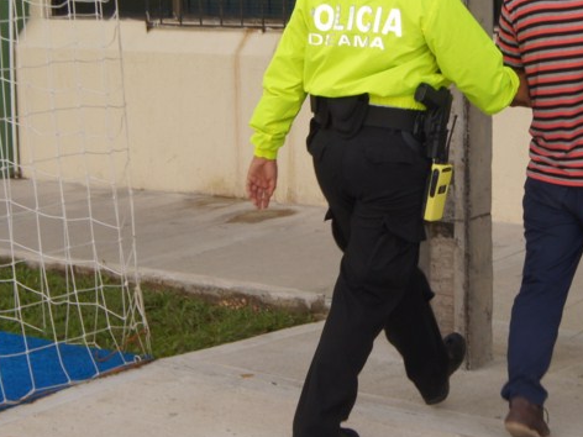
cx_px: 426
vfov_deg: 15.2
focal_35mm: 97
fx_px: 1634
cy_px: 154
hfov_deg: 20.1
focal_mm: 26
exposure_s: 1/125
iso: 100
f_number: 10
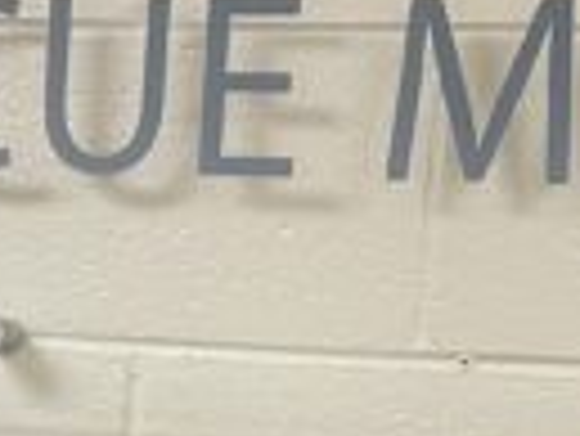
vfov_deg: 9.3
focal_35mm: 155
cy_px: 697
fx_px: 2599
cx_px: 72
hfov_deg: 12.6
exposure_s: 1/60
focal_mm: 4.2
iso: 100
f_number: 1.6
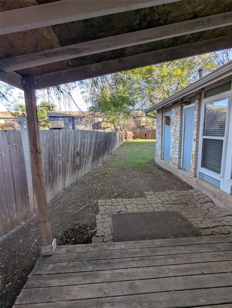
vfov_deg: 94.4
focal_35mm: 16
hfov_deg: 78.3
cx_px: 116
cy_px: 154
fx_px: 143
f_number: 2.2
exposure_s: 1/186
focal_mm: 2.35
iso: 43
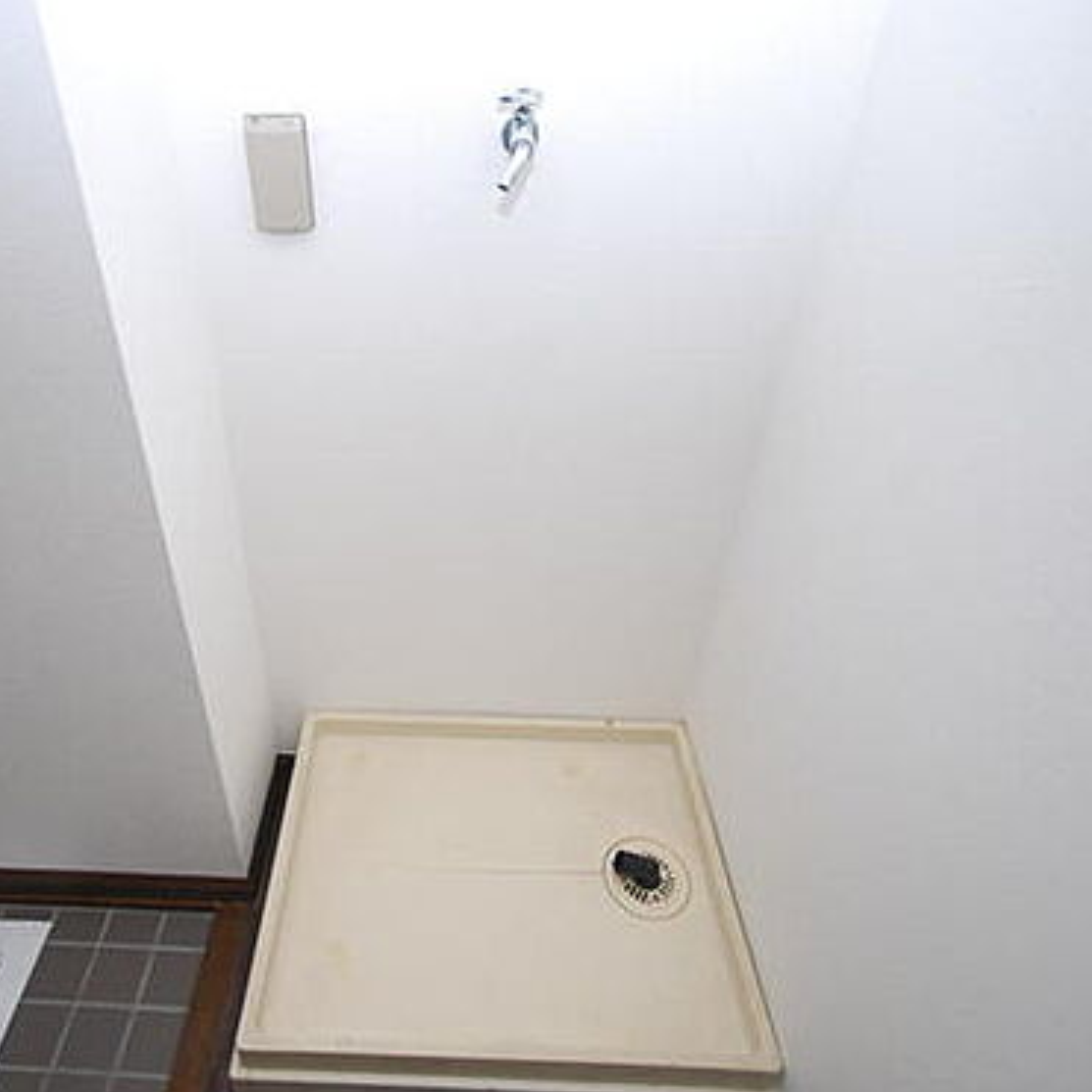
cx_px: 424
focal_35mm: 23
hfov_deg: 67.2
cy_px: 559
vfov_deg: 68.0
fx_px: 810
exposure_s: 1/60
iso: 200
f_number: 4.2
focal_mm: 11
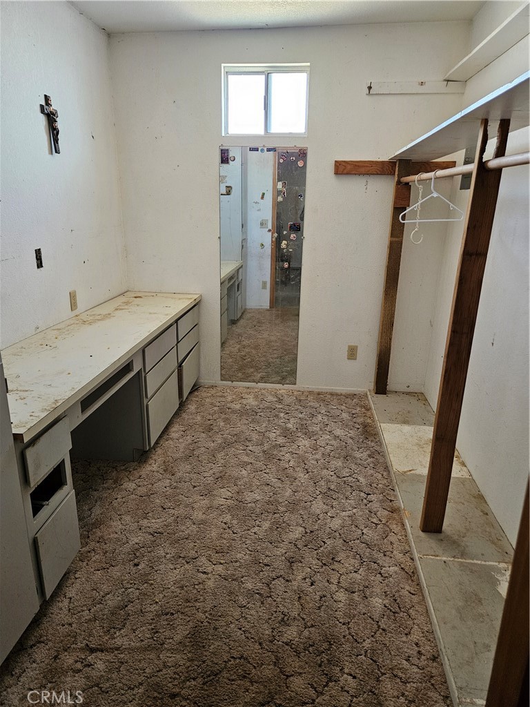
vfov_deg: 73.9
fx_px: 470
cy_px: 354
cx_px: 265
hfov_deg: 58.9
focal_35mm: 23
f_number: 1.8
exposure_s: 1/120
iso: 640
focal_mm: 5.4
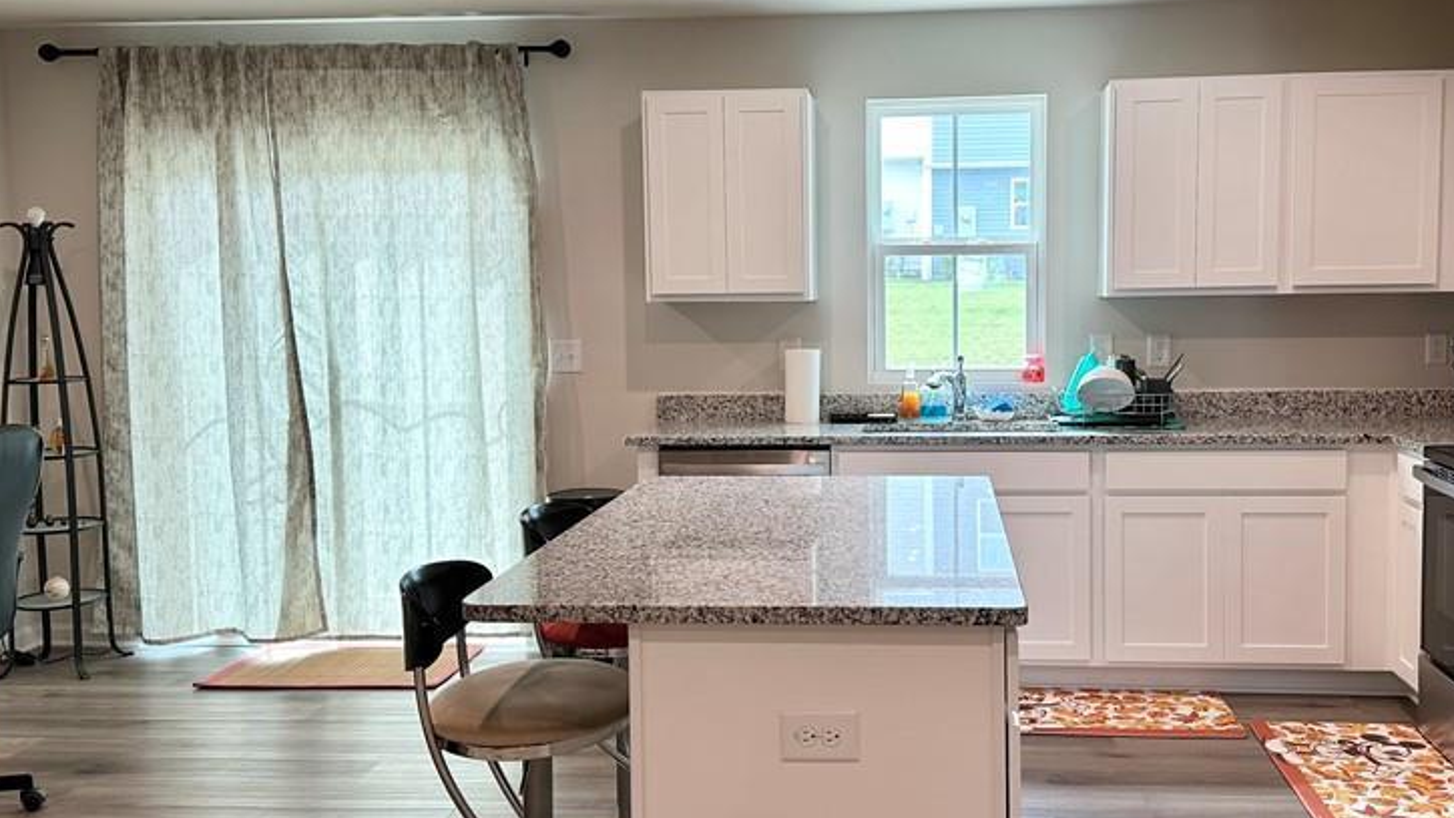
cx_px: 819
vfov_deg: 32.0
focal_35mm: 37
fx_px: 1426
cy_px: 418
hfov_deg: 53.9
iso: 100
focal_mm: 6.86
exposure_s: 1/120
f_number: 1.78
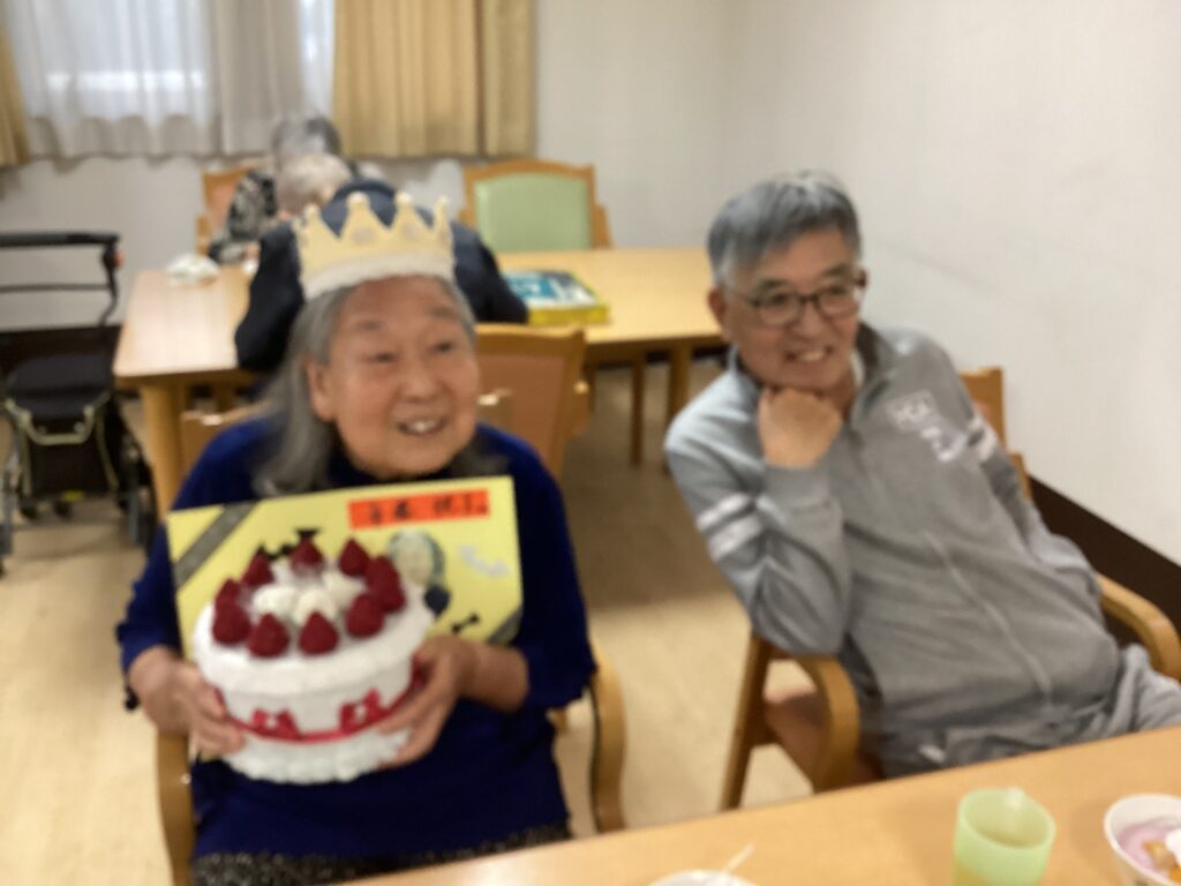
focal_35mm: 31
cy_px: 443
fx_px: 1058
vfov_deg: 45.4
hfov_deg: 58.4
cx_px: 590
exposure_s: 1/33
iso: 320
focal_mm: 3.3
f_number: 2.4
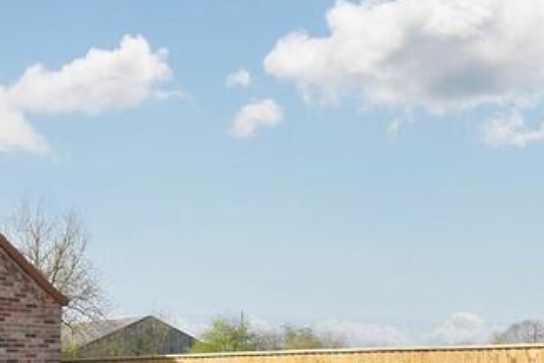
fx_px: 710
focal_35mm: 47
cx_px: 299
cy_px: 372
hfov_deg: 41.9
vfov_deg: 26.9
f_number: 13
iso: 800
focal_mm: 10
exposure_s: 1/640
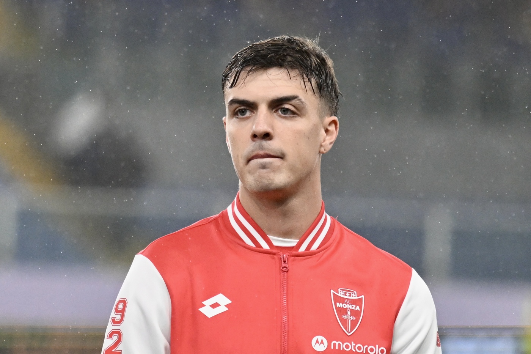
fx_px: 3539
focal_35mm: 240
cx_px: 266
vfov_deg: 5.7
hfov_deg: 8.6
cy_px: 177
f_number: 2.8
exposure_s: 1/2000
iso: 2500
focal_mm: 160
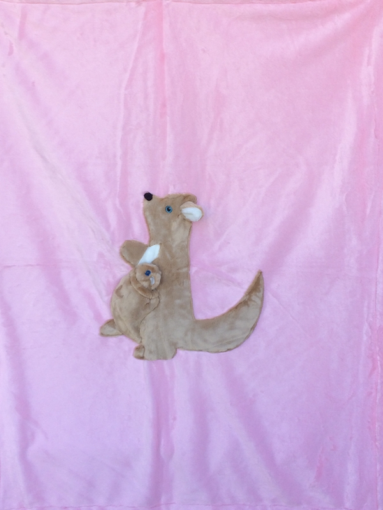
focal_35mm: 29
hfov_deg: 48.2
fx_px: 428
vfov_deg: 61.7
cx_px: 192
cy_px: 255
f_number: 2.2
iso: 32
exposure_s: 1/179
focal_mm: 4.15
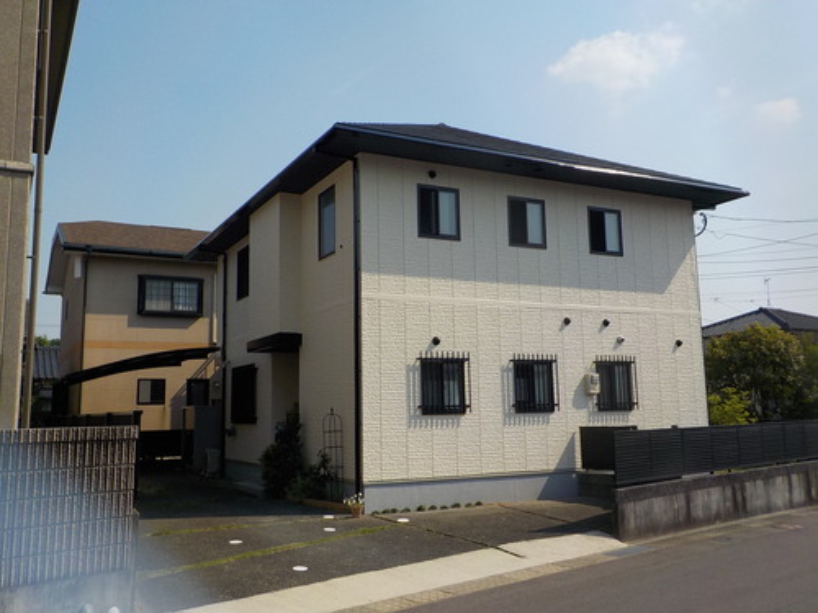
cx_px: 409
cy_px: 306
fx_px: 709
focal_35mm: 30
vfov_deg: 46.8
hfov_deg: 60.0
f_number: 6.6
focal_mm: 4.1
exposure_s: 1/500
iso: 125
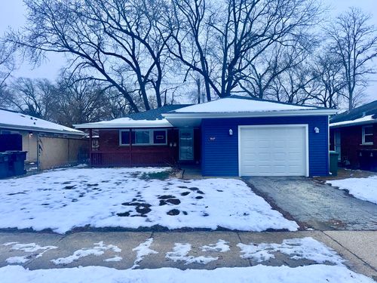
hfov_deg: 71.6
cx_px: 188
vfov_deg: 56.8
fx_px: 261
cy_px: 142
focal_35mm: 24
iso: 50
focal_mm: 6.76
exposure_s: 1/3597
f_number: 1.78
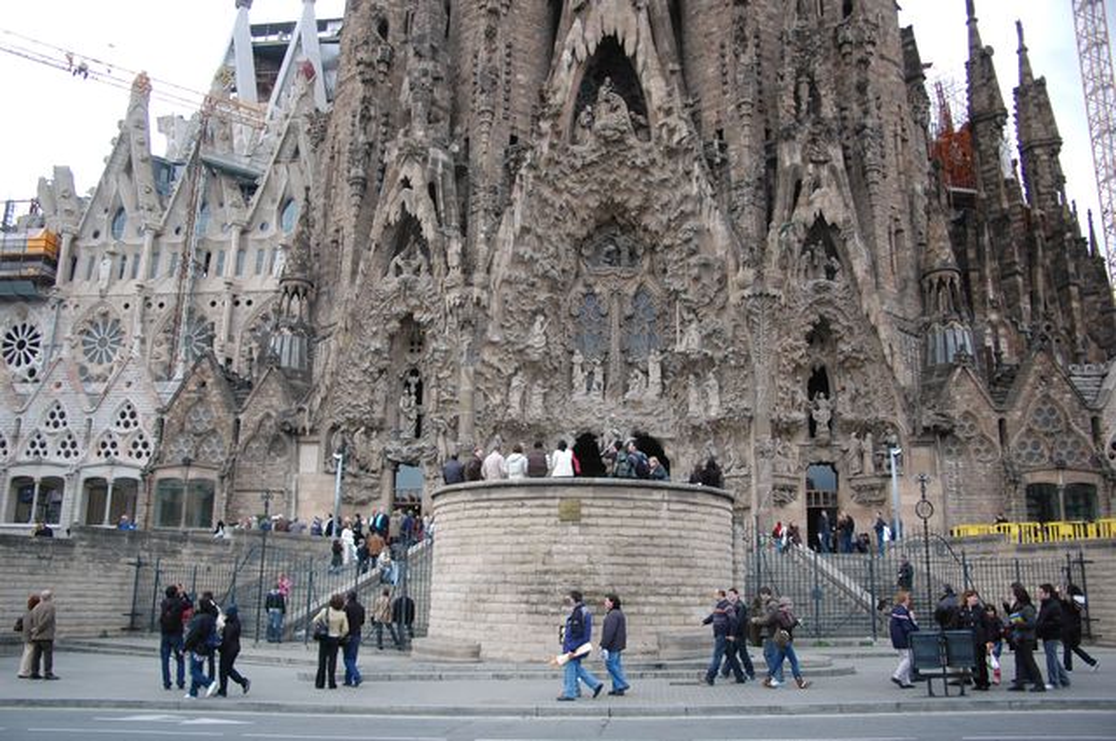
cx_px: 558
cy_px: 370
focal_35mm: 57
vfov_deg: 23.7
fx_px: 1765
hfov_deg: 35.1
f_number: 5.6
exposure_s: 1/320
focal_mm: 38
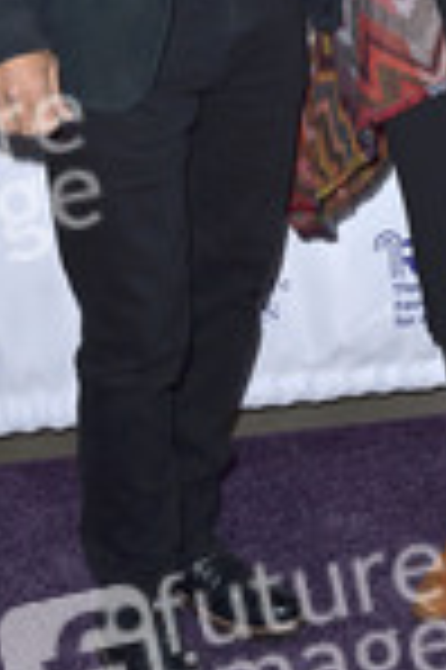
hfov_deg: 15.7
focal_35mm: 86
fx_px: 1602
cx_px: 363
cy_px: -22
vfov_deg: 22.6
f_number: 6.3
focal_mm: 32
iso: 320
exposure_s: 1/250
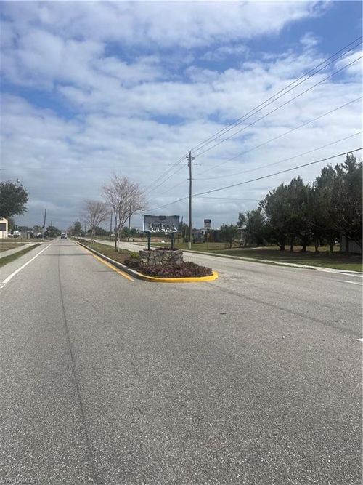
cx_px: 182
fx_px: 364
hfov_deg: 53.0
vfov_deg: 67.3
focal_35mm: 26
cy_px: 242
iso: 50
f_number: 1.6
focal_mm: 4.2
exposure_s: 1/11905
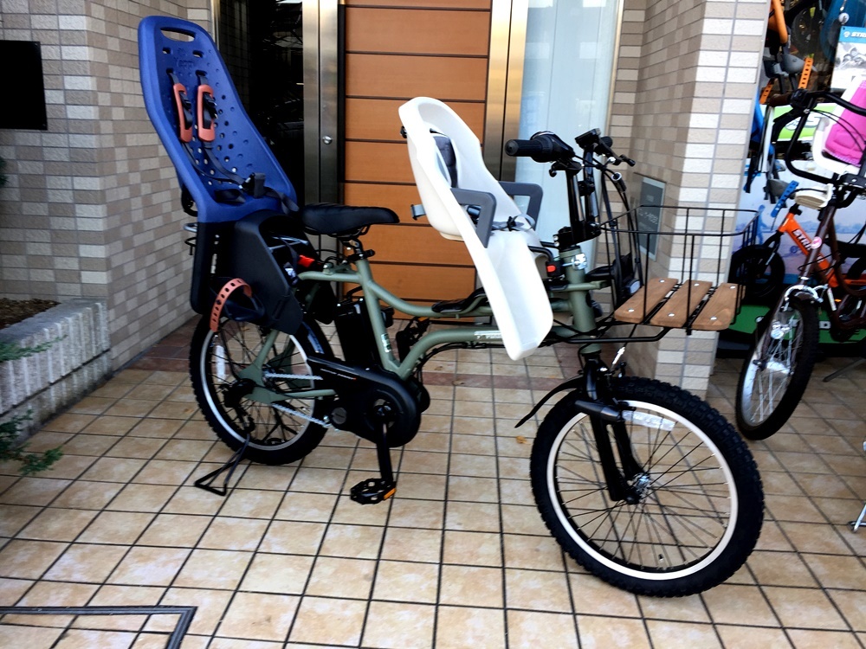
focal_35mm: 29
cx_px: 433
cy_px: 324
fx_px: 726
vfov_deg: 48.2
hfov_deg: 61.7
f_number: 2.2
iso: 32
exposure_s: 1/60
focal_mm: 4.15
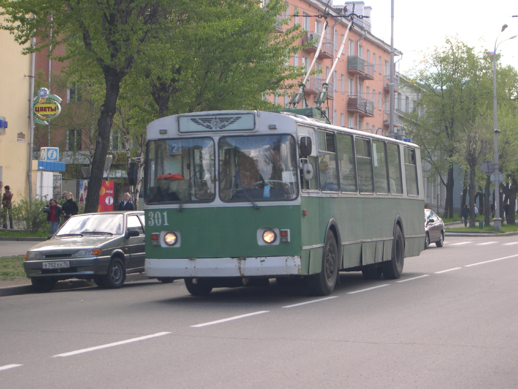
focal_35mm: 114
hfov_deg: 17.3
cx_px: 259
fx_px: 1706
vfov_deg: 13.0
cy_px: 194
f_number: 4.9
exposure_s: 1/126
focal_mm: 24
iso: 100
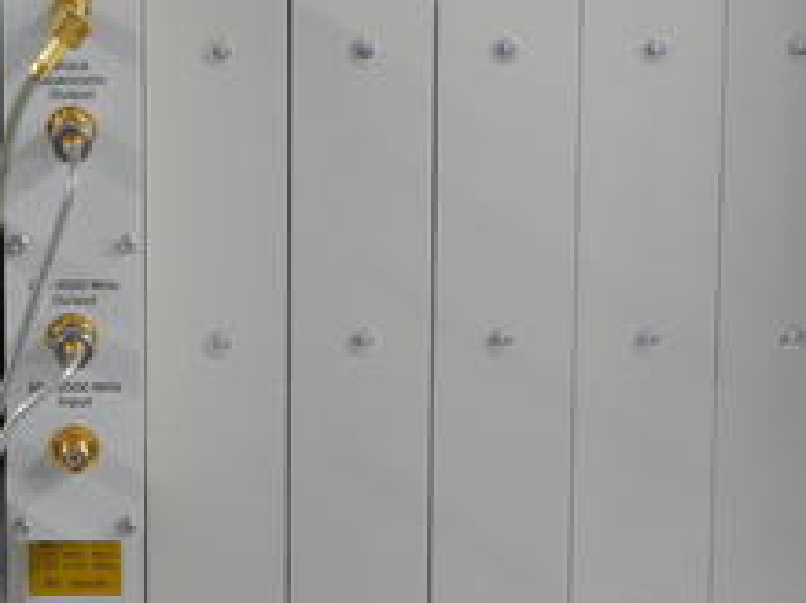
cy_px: 489
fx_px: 5864
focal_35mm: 252
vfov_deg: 5.9
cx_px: 328
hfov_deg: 7.9
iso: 400
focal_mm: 69
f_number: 13
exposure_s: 1/3.2
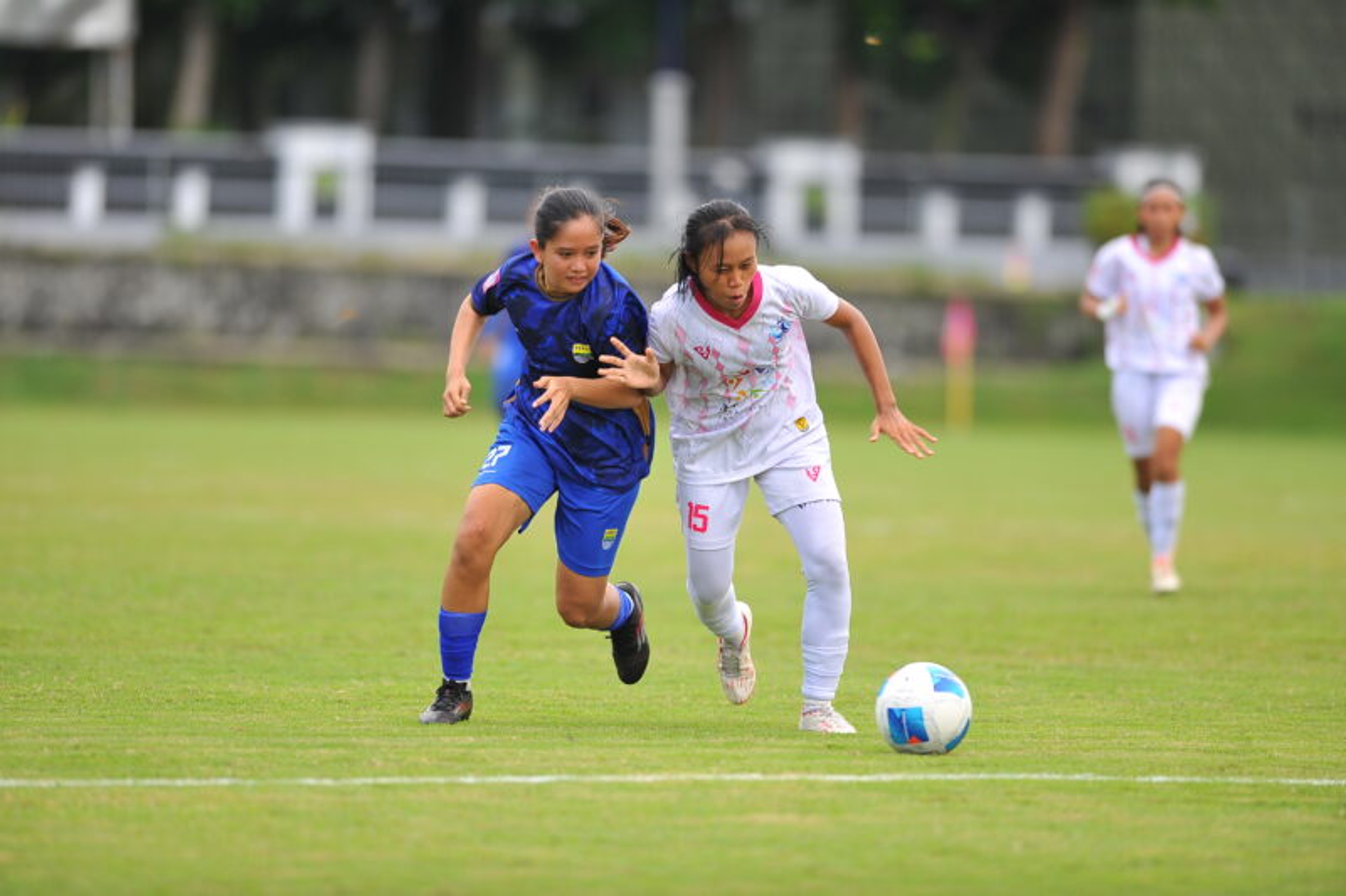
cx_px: 673
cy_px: 448
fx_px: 11214
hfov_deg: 6.9
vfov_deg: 4.6
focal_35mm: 300
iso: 200
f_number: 2.8
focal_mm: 300
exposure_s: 1/800
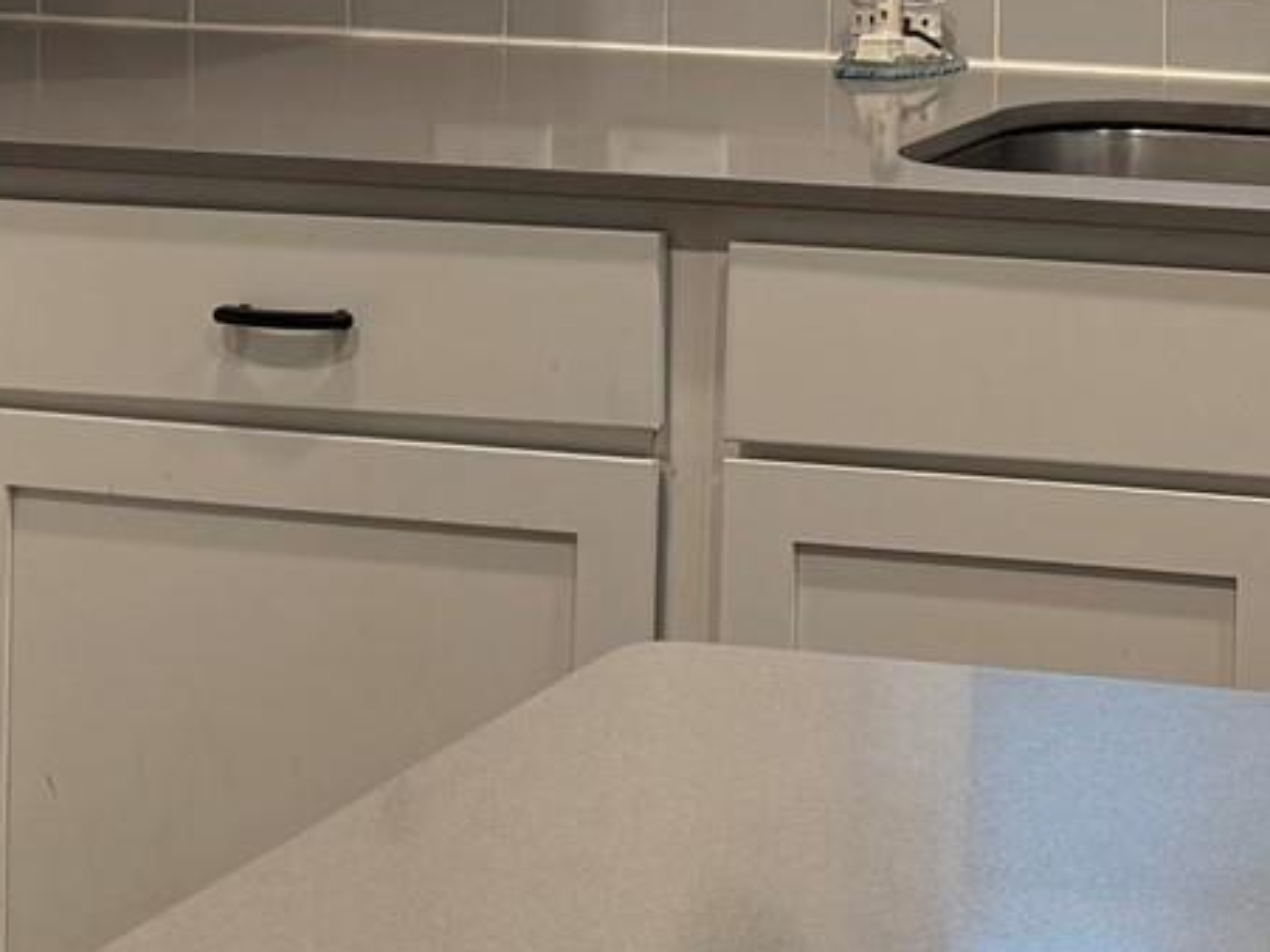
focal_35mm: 109
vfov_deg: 13.1
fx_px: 3998
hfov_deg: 17.4
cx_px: 1411
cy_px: -327
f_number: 1.78
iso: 125
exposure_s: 1/60
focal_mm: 6.76
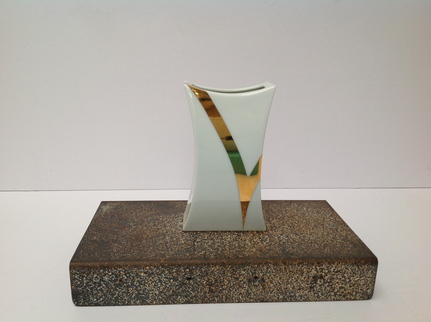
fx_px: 435
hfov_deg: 52.7
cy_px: 161
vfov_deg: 40.6
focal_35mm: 35
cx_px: 216
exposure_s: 1/40
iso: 64
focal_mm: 4.28
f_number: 2.4
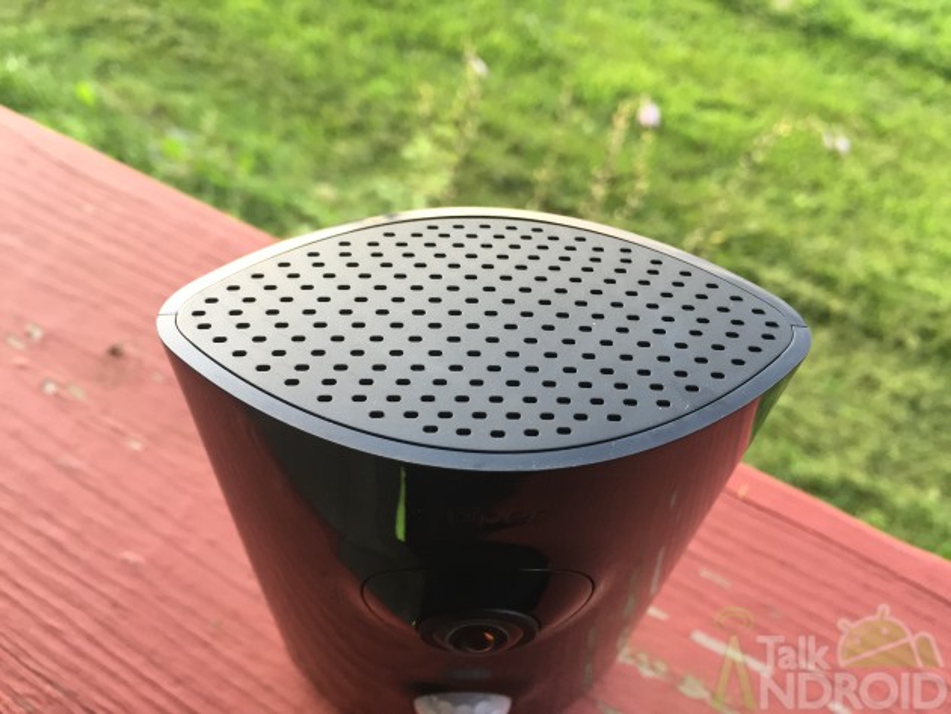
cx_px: 476
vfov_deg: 48.3
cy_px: 357
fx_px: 797
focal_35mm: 29
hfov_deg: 61.6
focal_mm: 4.15
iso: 32
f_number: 2.2
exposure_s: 1/30
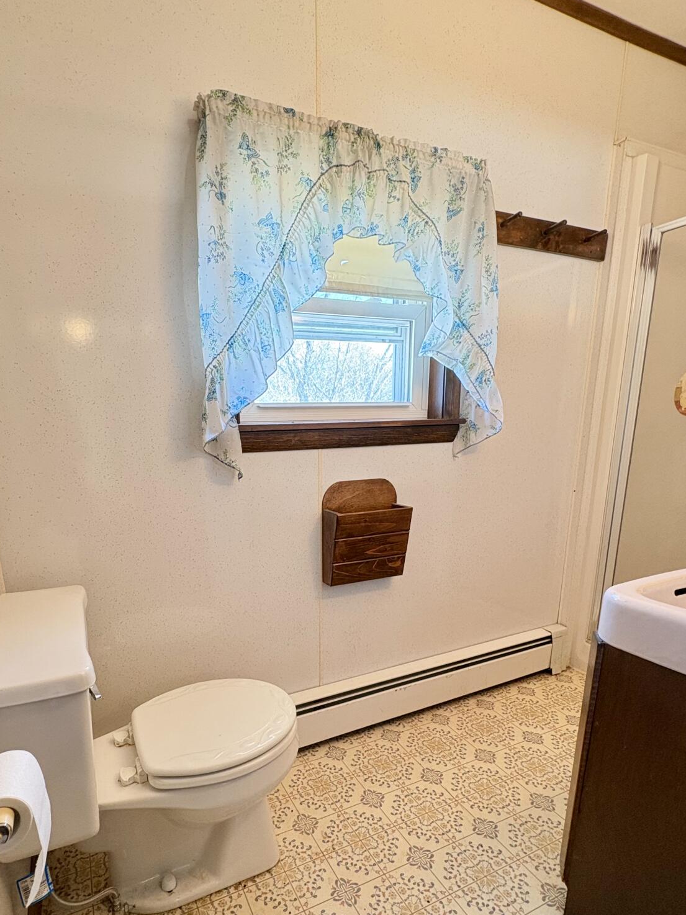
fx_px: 502
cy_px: 547
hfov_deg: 68.3
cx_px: 292
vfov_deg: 83.7
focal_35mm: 19
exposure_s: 1/60
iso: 320
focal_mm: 2.22
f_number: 2.2
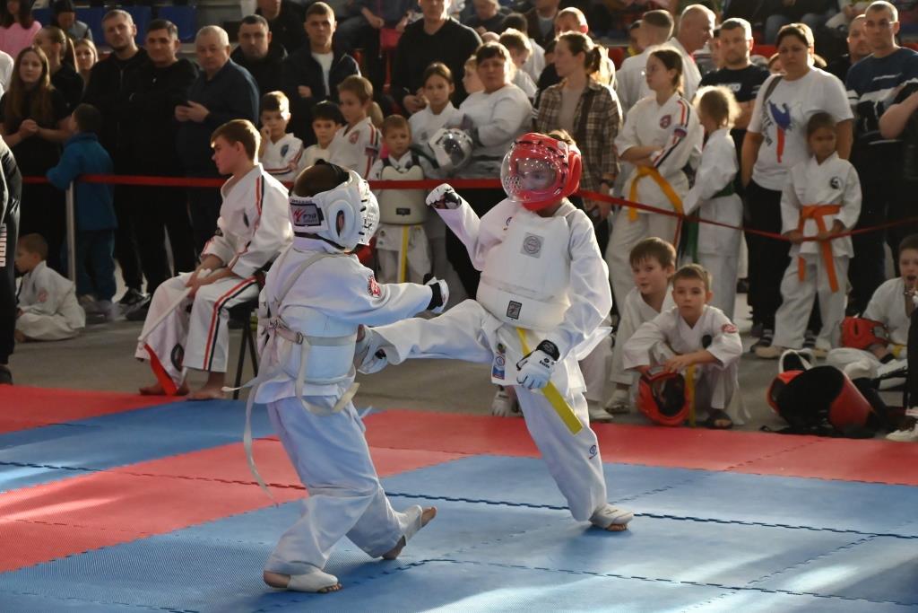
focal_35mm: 105
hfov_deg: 19.5
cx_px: 459
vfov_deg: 13.0
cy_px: 306
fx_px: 2678
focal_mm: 70
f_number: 7.1
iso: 6400
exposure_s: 1/800
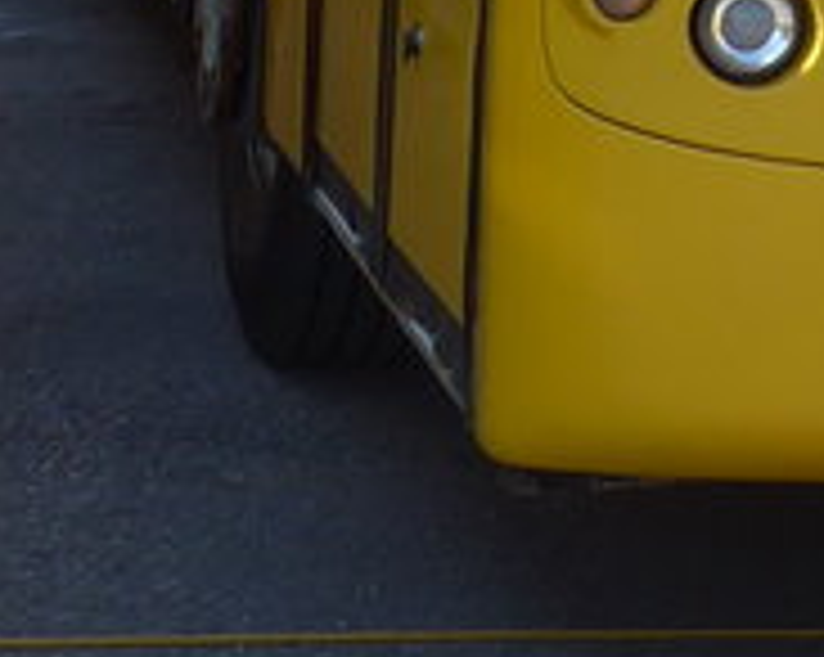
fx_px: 5311
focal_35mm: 218
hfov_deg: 8.5
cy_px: -1026
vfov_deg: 6.7
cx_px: 1540
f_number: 2.8
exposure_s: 1/640
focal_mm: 7
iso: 80
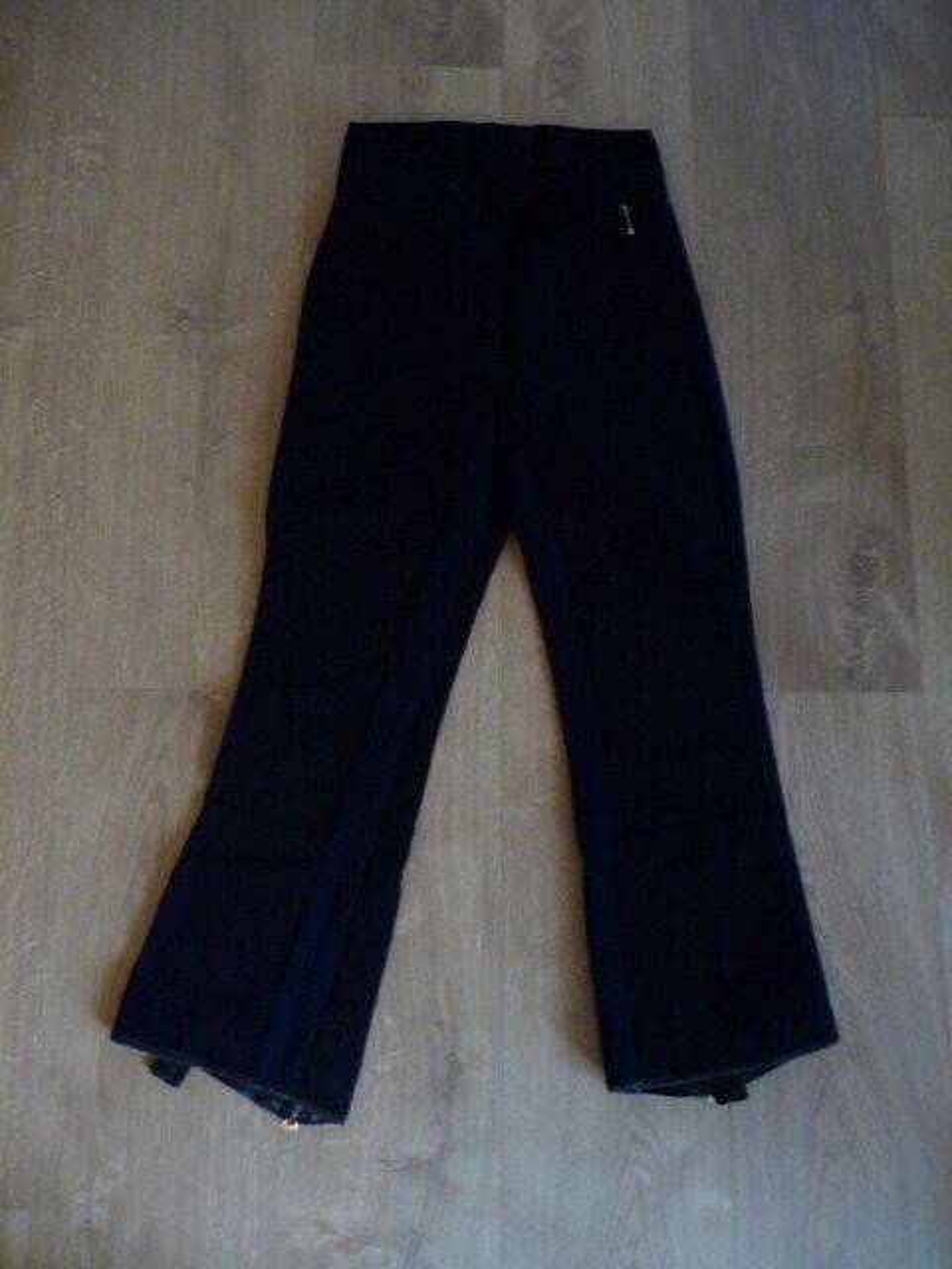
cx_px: 476
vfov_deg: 63.4
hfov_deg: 49.7
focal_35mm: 28
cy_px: 634
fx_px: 1027
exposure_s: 1/8
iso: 400
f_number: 3.3
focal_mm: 4.7
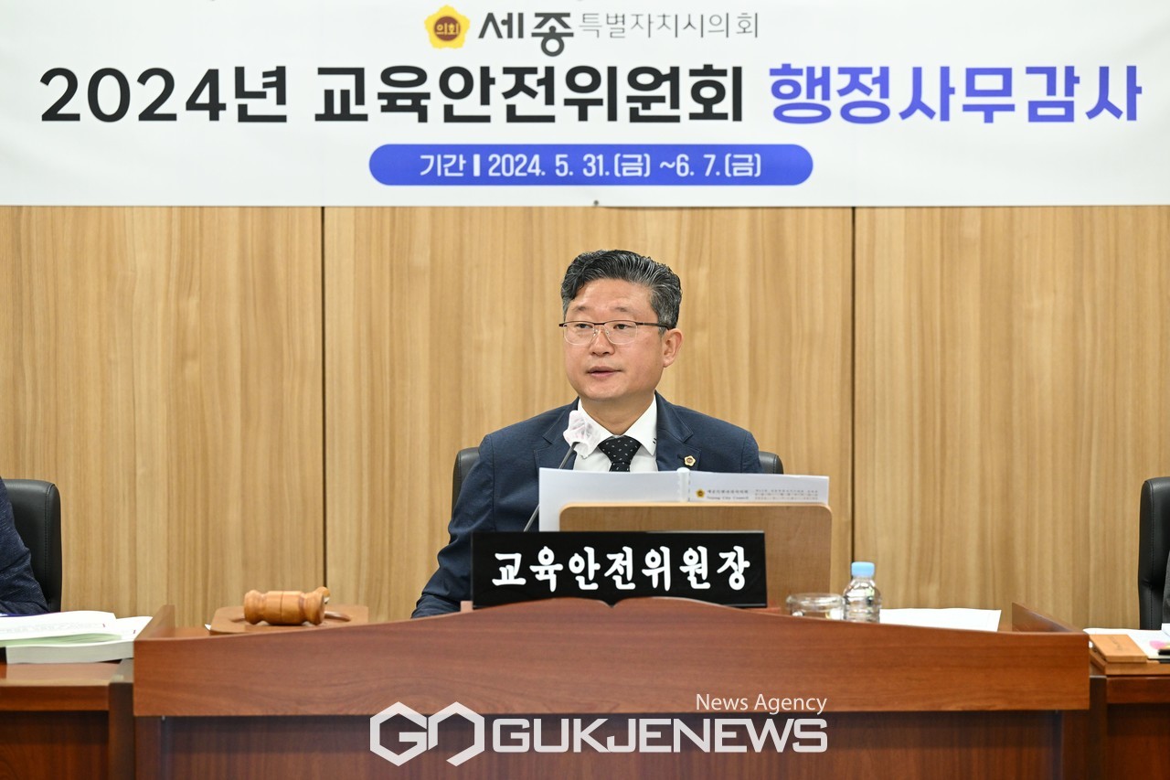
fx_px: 4387
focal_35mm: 135
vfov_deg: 10.2
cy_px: 390
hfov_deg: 15.2
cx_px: 585
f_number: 4
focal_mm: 135
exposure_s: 1/320
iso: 3200
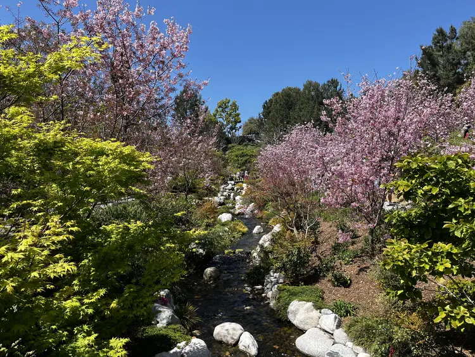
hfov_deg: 67.3
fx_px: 357
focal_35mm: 26
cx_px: 238
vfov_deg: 53.1
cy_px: 178
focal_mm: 5.1
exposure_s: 1/2222
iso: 50
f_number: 1.6
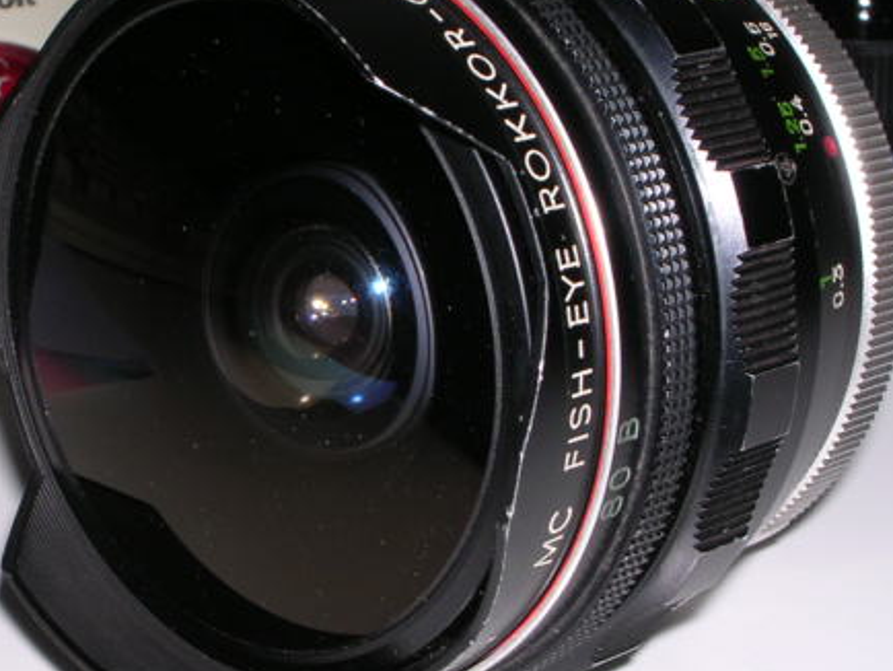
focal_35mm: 112
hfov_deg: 17.5
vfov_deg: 13.2
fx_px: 2891
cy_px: 383
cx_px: 348
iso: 100
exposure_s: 1/60.1
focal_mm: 11.6
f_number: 7.7
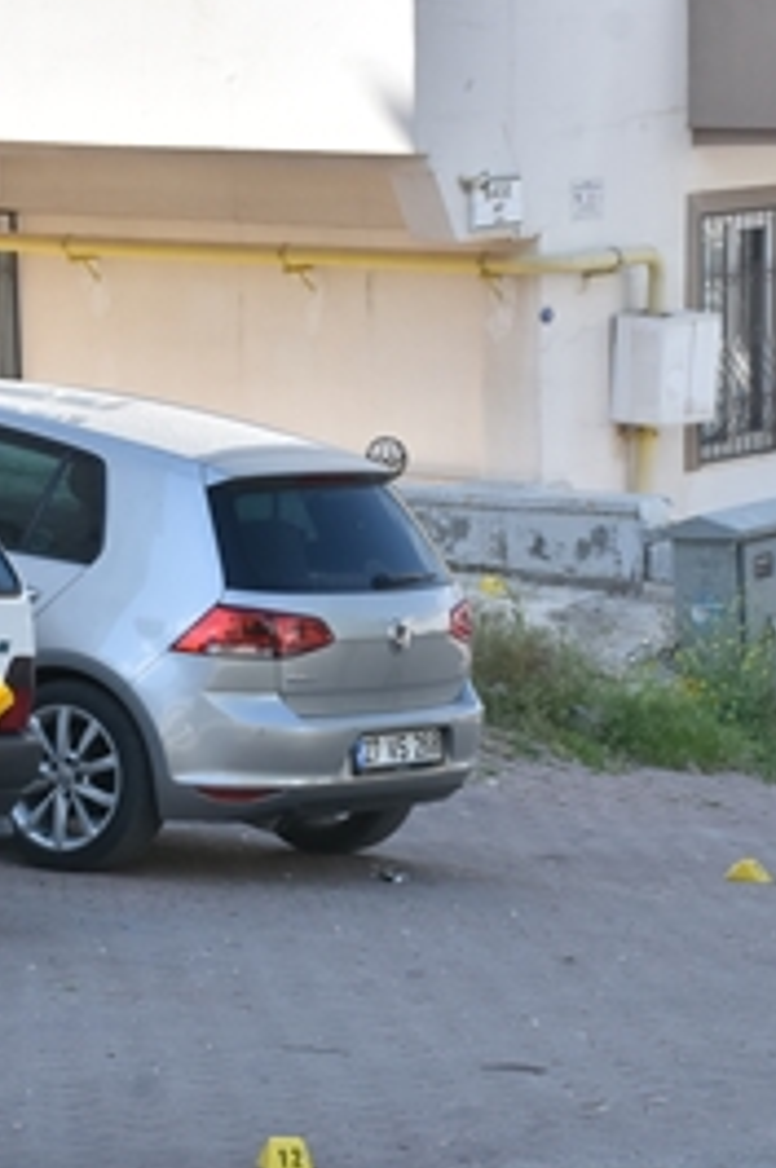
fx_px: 5511
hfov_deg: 8.1
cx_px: 428
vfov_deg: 12.1
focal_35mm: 170
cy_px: 864
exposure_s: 1/320
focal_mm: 50
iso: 320
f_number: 9
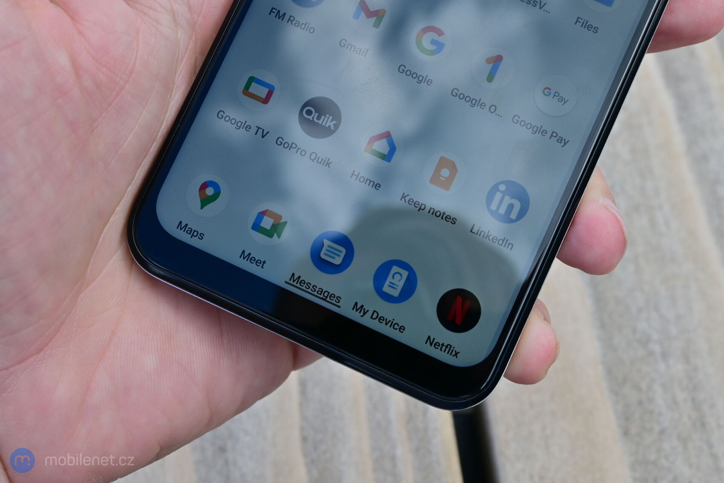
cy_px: 242
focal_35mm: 40
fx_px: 799
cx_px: 362
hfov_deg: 48.7
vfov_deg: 33.6
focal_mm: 26.5
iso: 100
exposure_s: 1/200
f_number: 7.1
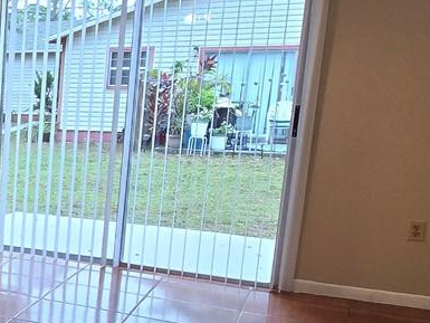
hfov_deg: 24.5
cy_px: 210
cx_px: -265
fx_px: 671
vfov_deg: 26.9
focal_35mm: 54
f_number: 2.2
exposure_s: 1/60
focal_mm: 2.2
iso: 160
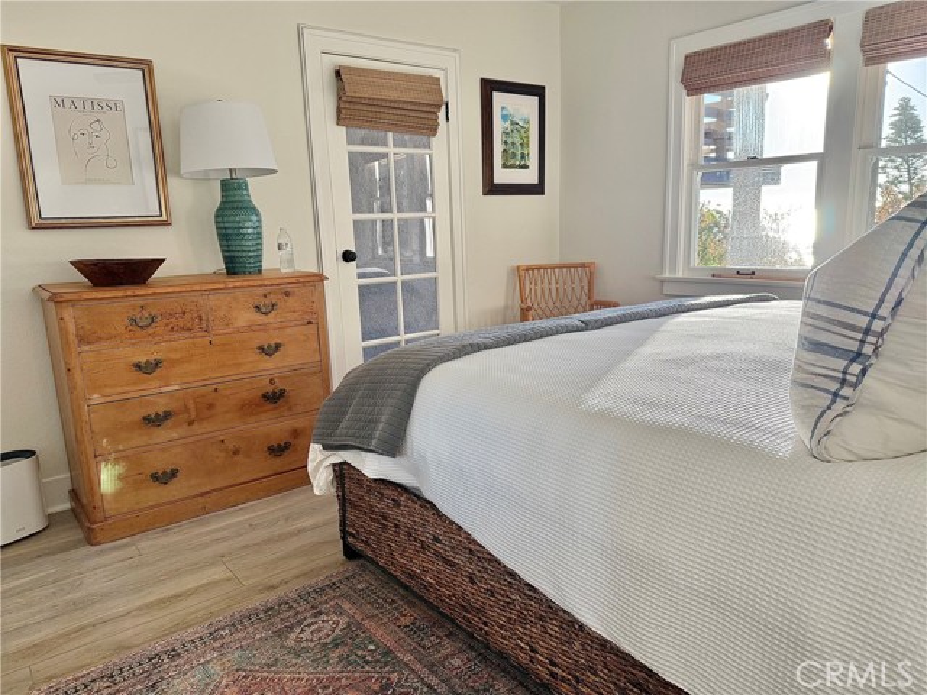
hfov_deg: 71.6
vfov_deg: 56.8
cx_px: 464
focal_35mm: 24
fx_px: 643
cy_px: 348
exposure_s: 1/407
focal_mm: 6.76
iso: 100
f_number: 1.78
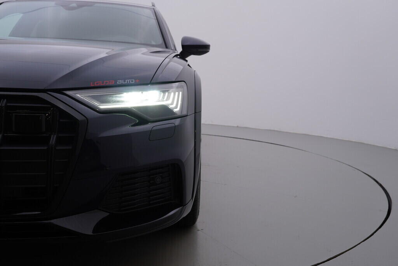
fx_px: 398
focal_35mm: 36
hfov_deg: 53.1
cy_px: 133
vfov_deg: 36.9
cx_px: 199
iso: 125
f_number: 4.5
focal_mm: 24
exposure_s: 1/125
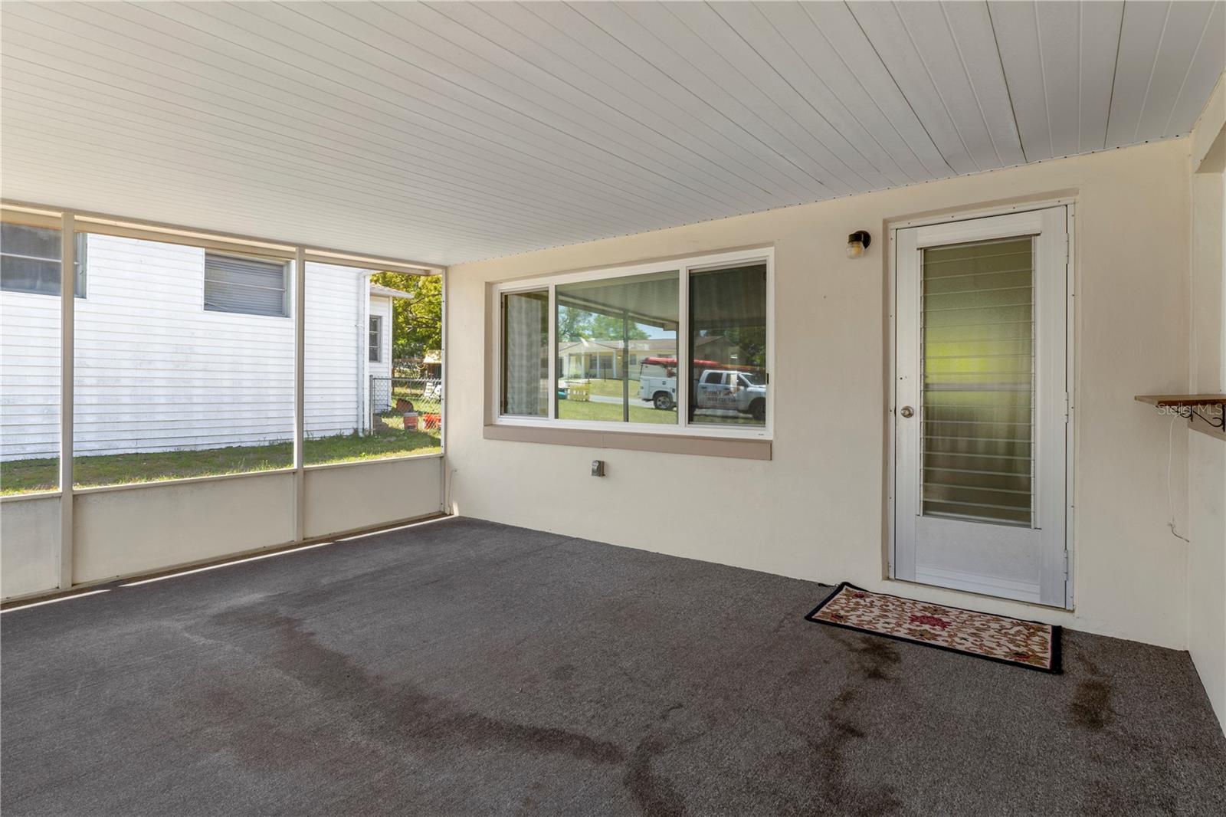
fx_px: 613
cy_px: 408
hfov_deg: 90.0
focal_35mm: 18
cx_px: 613
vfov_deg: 67.4
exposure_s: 1/90
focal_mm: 12
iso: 320
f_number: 8
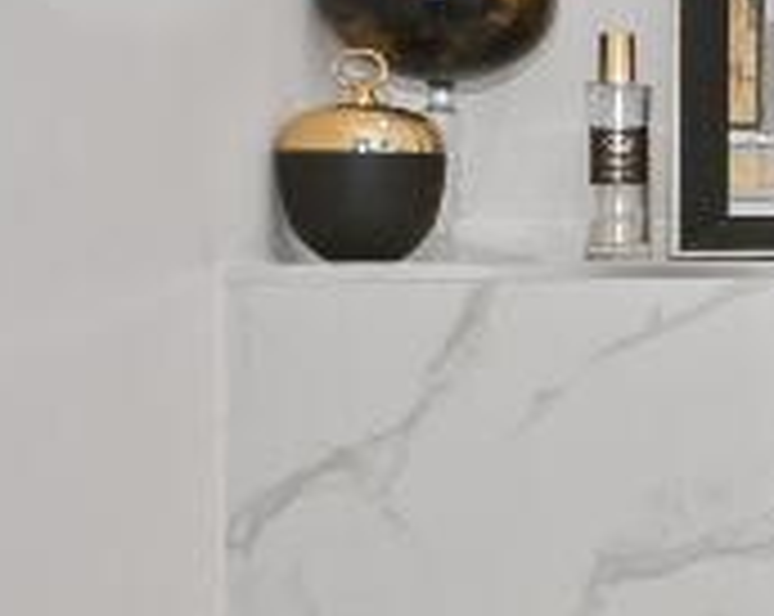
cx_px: 2102
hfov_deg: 12.9
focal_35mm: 84
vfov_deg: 18.2
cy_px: 321
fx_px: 1921
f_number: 4
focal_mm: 10
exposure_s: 1/25
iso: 100
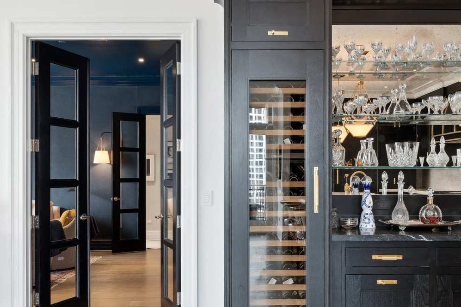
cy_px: 183
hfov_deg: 49.5
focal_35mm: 39
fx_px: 499
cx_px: 246
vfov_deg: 34.1
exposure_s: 1/13
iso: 320
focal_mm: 24
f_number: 7.1
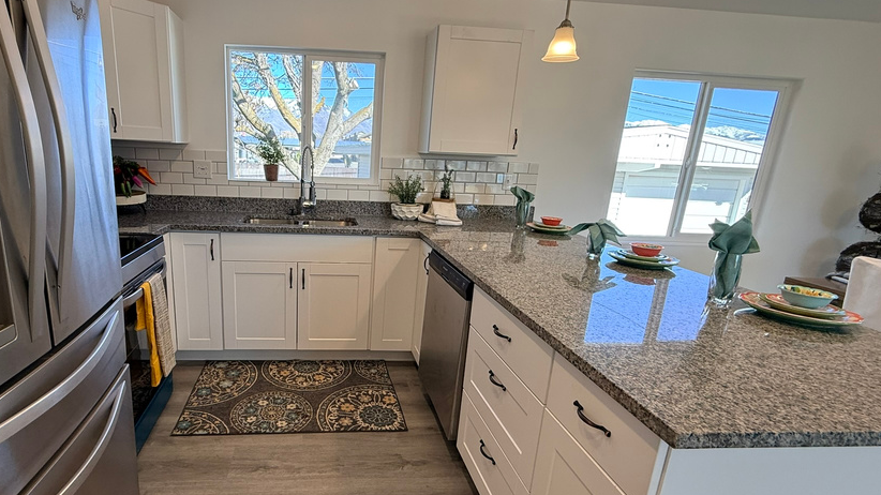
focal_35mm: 19
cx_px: 355
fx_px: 444
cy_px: 267
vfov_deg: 58.2
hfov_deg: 88.5
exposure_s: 1/120
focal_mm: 2.22
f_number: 2.2
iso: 80
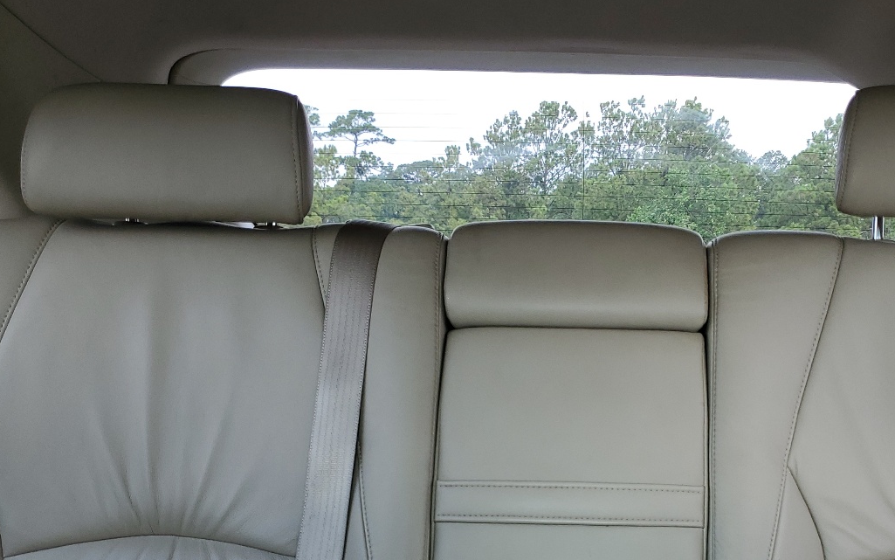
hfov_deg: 45.6
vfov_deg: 28.8
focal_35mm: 43
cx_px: 584
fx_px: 1049
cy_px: 498
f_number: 1.5
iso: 50
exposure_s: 1/135
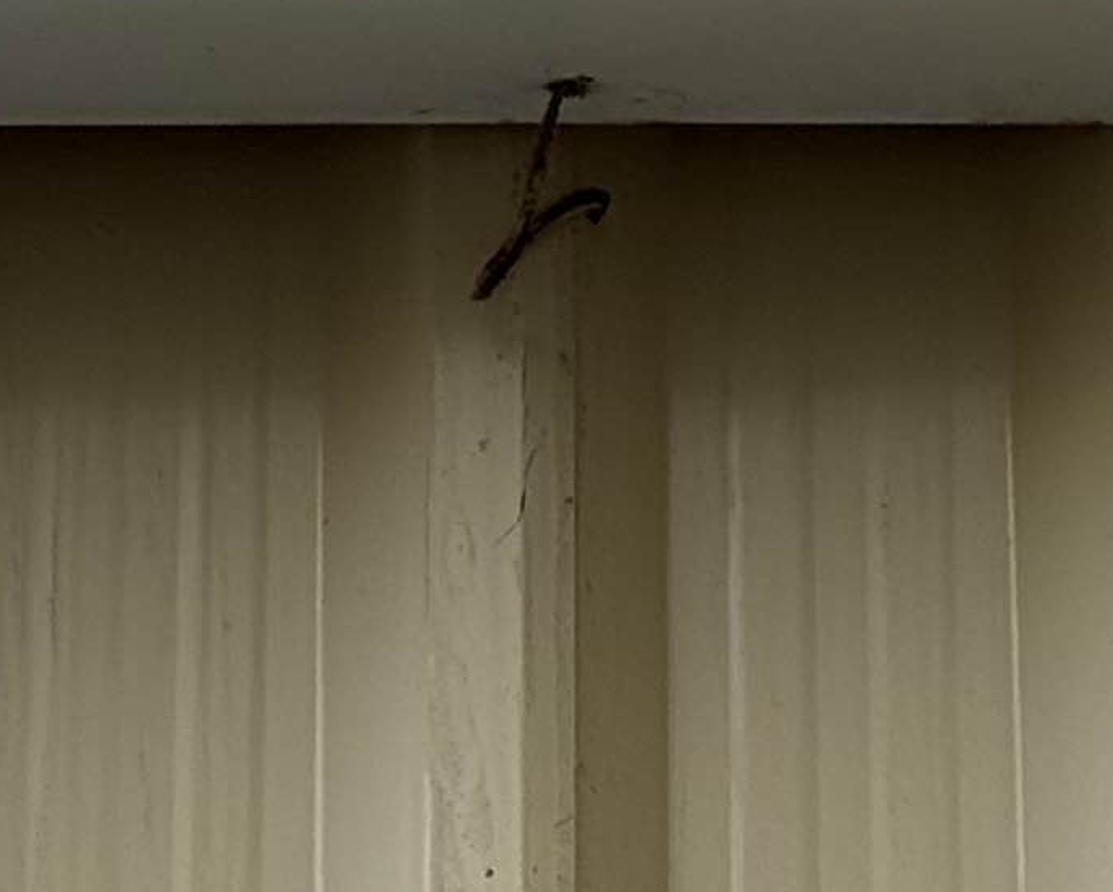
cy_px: -939
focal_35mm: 274
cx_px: 783
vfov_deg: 5.5
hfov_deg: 7.0
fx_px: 9031
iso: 64
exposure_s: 1/819
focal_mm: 6.76
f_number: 1.78
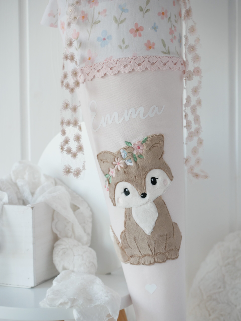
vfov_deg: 18.2
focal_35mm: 108
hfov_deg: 13.7
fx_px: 1002
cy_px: 160
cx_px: 120
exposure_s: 1/10
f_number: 4
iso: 400
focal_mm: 54
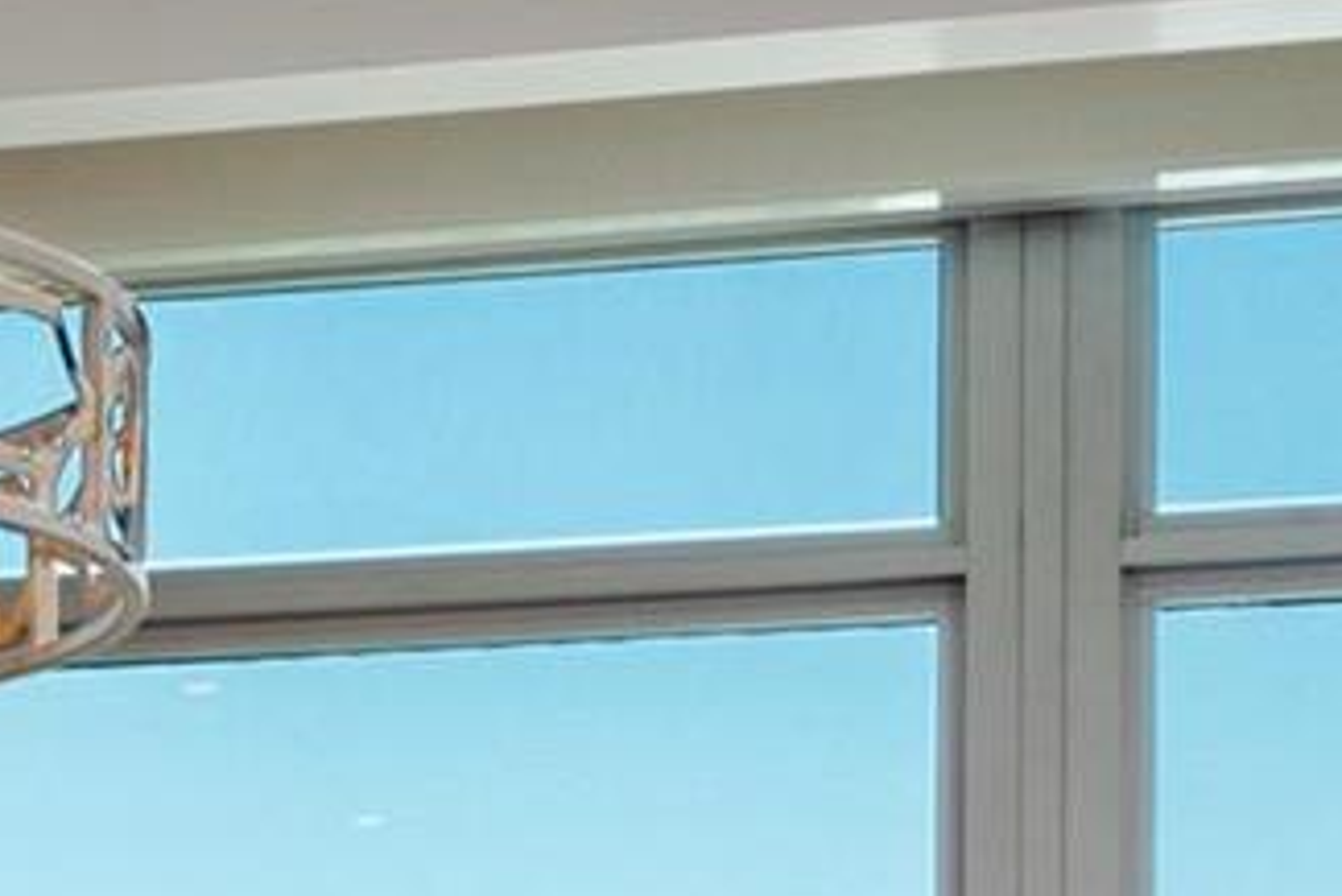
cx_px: -500
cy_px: 1751
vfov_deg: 7.5
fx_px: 6601
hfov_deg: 11.3
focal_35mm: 177
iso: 400
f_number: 8
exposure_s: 1/30
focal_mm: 18
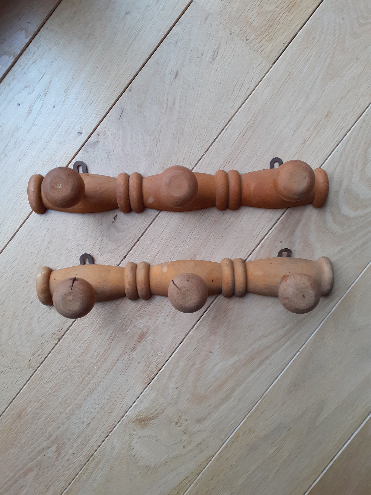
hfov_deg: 51.4
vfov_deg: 65.3
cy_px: 248
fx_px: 386
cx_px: 186
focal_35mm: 27
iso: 80
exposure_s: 1/50
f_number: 1.9
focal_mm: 3.6
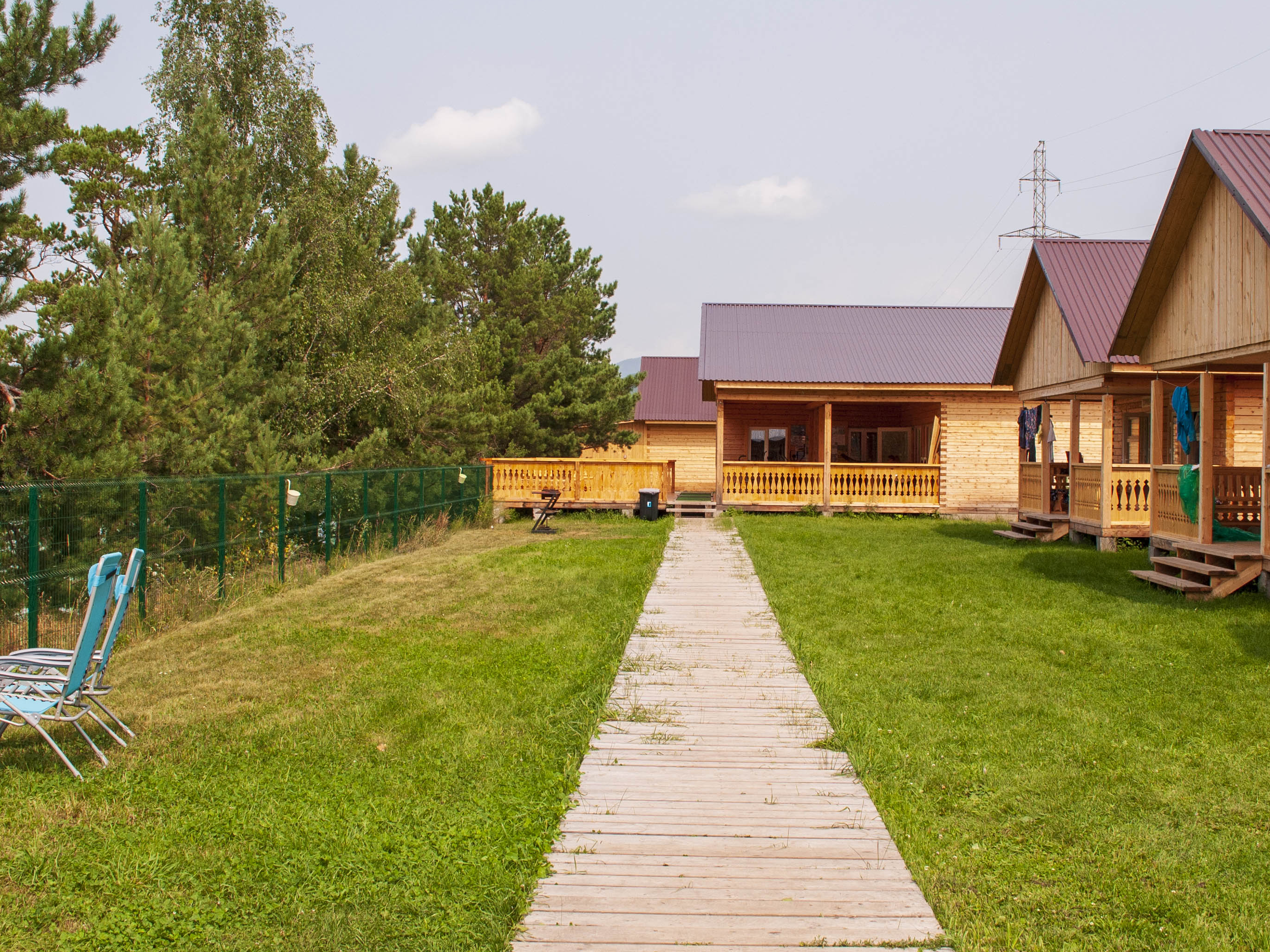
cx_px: 683
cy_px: 462
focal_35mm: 45
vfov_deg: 32.2
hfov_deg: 42.1
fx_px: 1651
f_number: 10
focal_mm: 22
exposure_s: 1/250
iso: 140
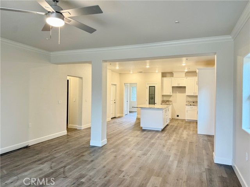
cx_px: 125
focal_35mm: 24
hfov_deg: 71.6
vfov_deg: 56.8
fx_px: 173
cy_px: 94
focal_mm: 6.76
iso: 125
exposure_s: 1/60
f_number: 1.78
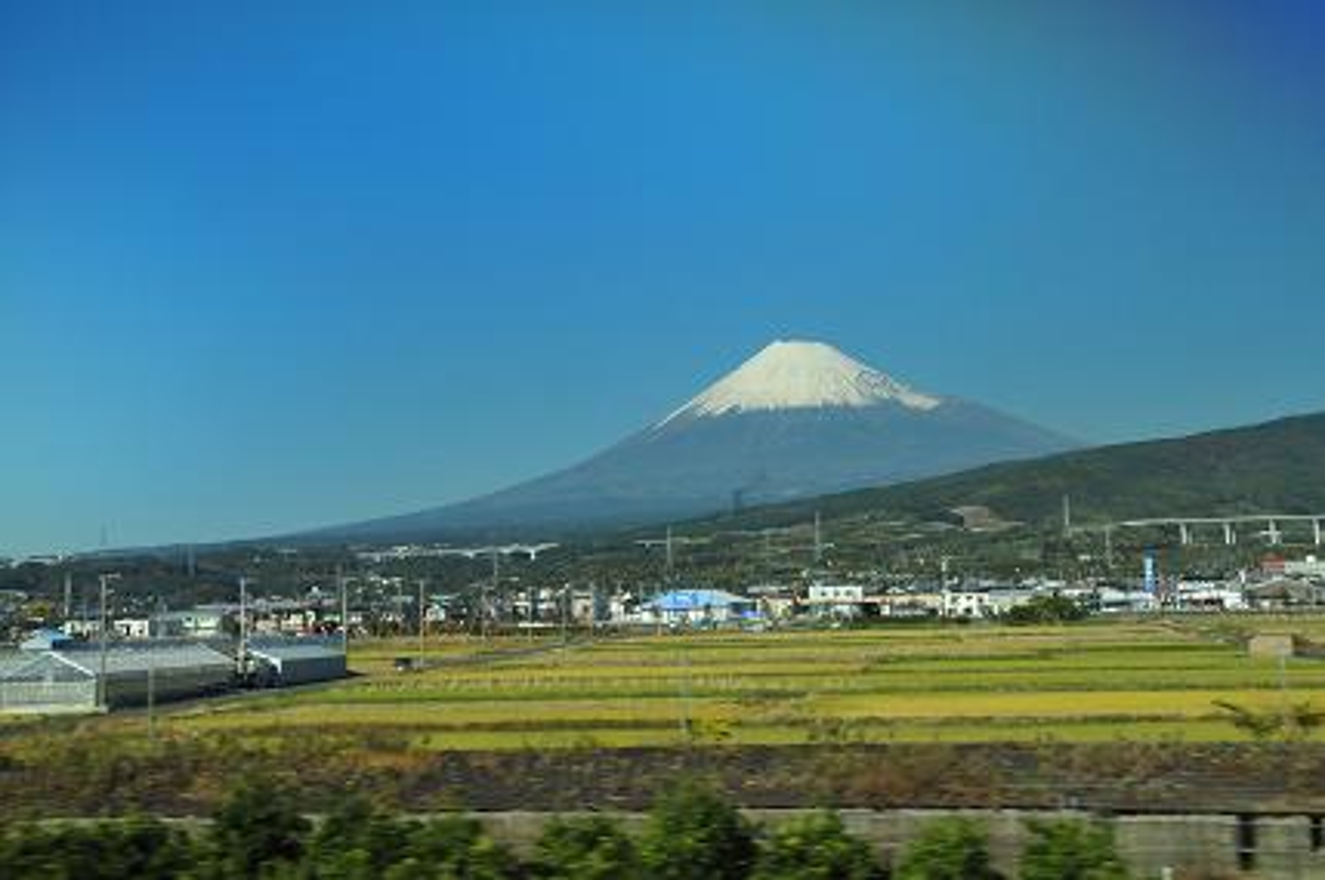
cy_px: 440
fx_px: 1709
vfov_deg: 28.9
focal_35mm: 46
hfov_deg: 42.4
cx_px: 662
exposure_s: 1/350
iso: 800
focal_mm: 31
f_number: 9.5
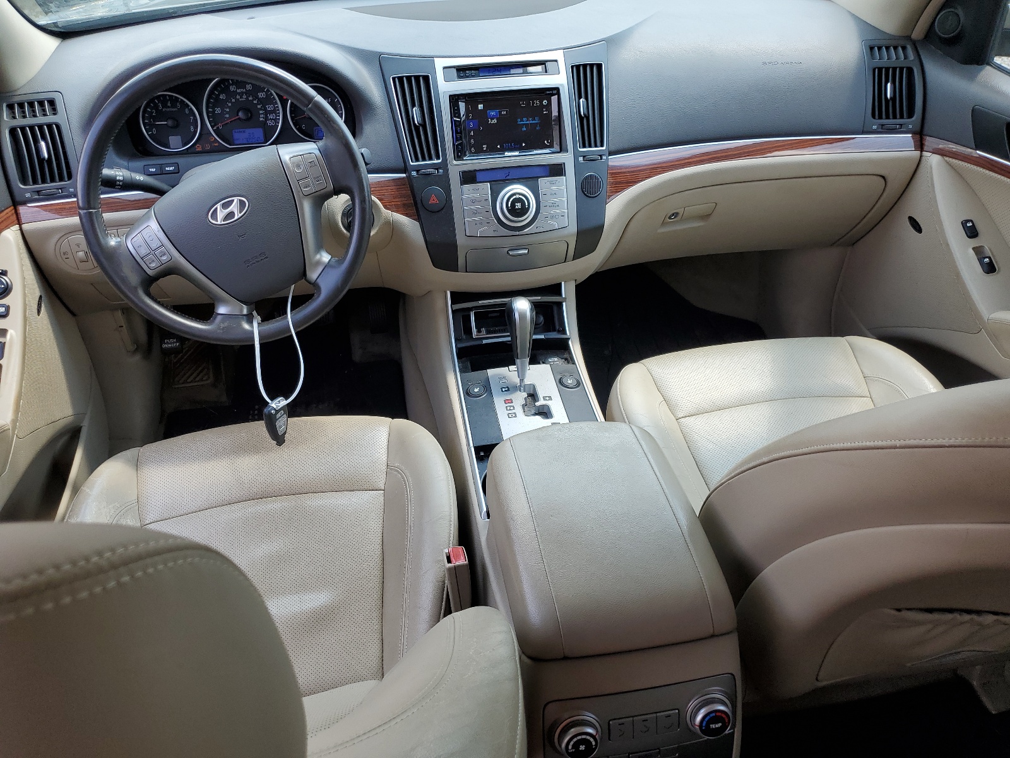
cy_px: 379
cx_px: 505
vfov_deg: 53.1
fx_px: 759
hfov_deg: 67.3
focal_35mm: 26
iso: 50
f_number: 1.5
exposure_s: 1/345
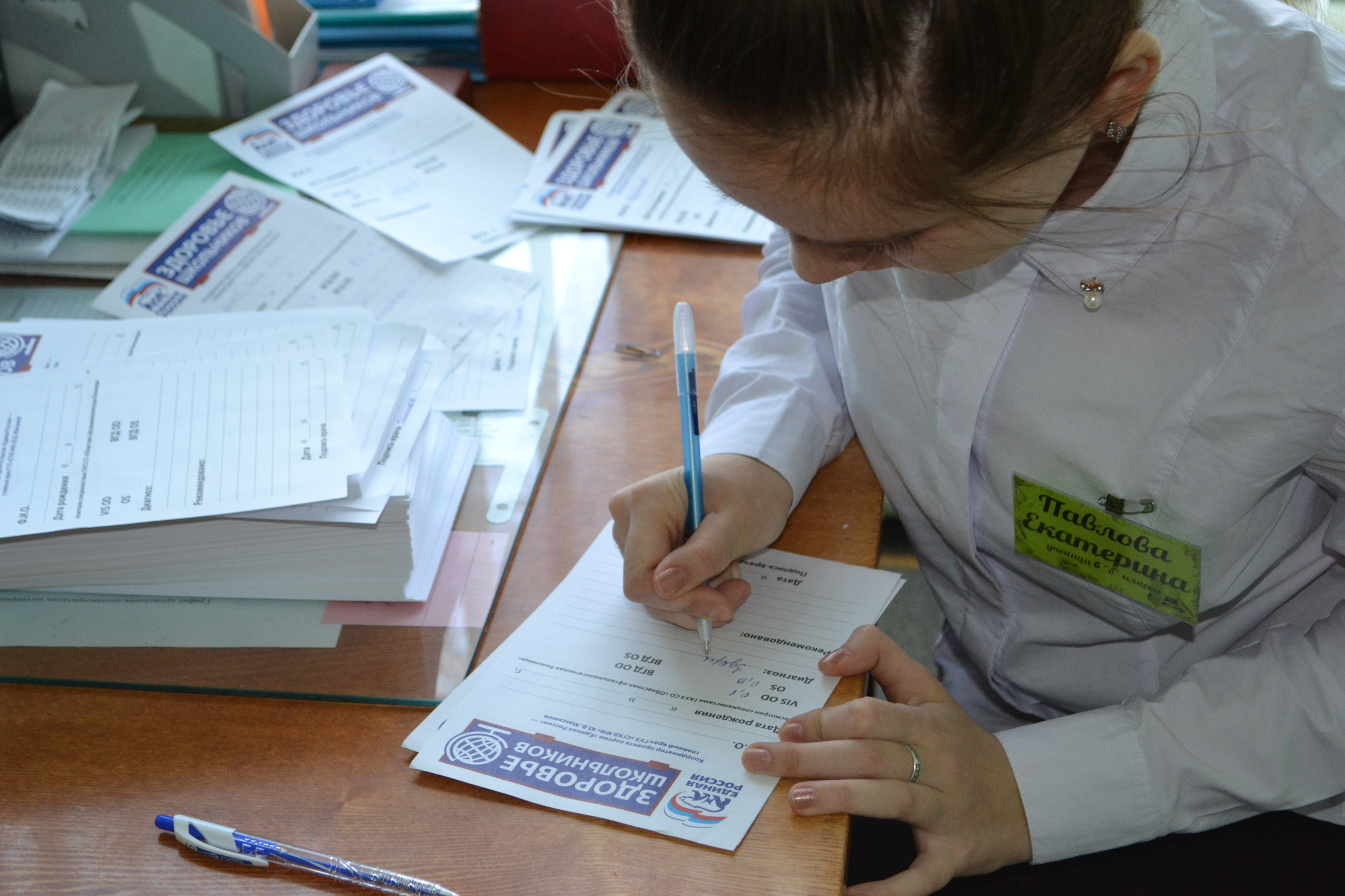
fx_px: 2466
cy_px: 448
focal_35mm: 66
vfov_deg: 20.6
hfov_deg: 30.5
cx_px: 672
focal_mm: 44
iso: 1000
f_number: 5.3
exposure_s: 1/60
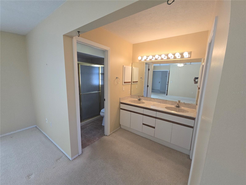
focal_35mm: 13
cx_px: 123
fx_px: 92
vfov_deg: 89.9
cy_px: 92
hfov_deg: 106.2
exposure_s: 1/60
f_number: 2.2
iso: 64
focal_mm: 2.2
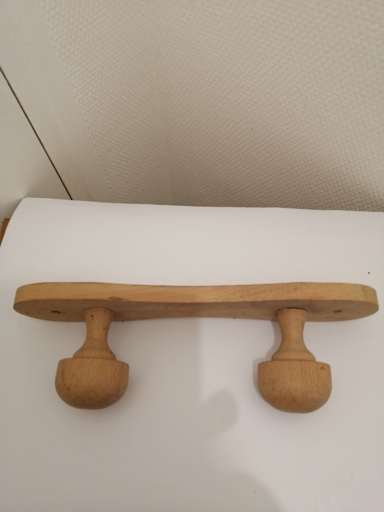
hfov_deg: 53.1
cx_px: 192
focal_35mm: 26
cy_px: 256
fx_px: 385
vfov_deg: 67.3
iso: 250
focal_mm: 3.96
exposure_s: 1/33.3
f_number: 1.8
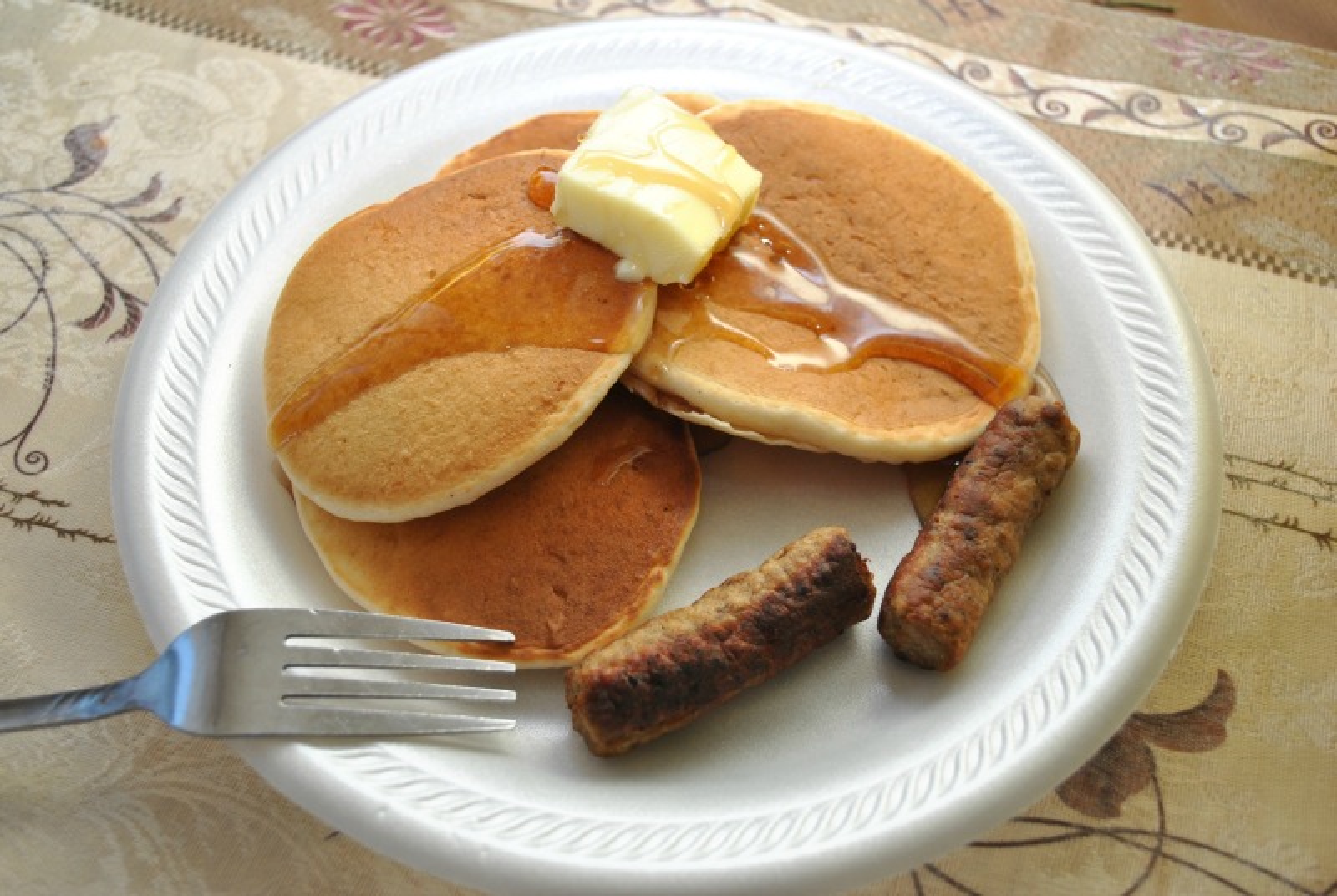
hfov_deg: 49.5
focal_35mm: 39
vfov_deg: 34.3
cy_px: 448
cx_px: 668
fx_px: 1451
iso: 200
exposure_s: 1/60
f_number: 4.2
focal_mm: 26
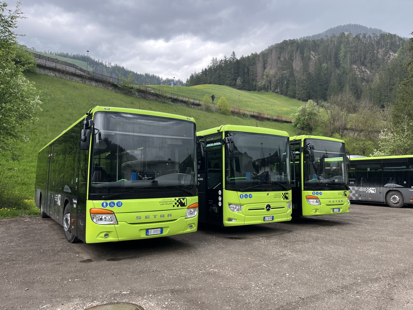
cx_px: 206
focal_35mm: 26
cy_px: 155
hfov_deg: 67.3
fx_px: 310
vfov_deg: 53.1
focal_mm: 5.1
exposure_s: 1/131
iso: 64
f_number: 1.6
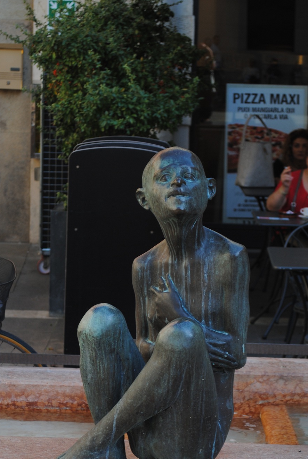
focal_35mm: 121
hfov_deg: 11.4
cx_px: 137
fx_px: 1544
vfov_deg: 16.9
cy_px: 315
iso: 100
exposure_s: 1/125
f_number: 5.6
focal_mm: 55
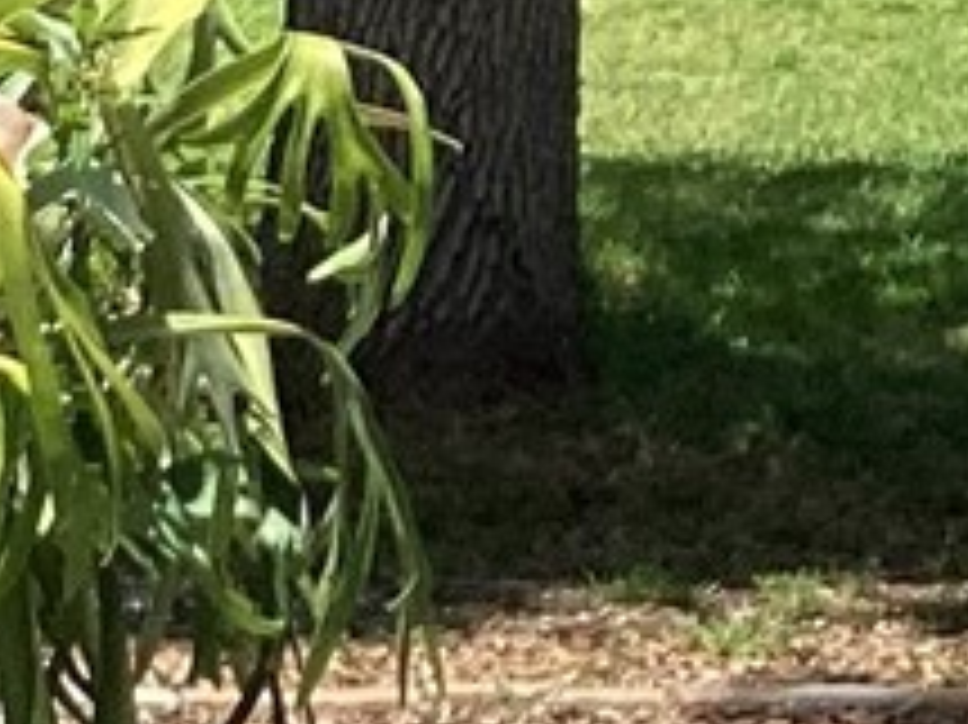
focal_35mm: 231
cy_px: 1309
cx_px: 144
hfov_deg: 8.6
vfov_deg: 6.3
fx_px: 6456
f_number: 2.4
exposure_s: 1/1314
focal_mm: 3.3
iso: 25
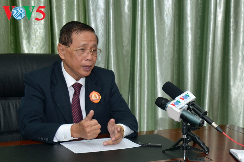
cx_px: 122
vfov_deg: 29.9
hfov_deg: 43.6
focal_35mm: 45
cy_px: 81
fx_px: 305
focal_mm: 30
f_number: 4.2
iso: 320
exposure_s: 1/160
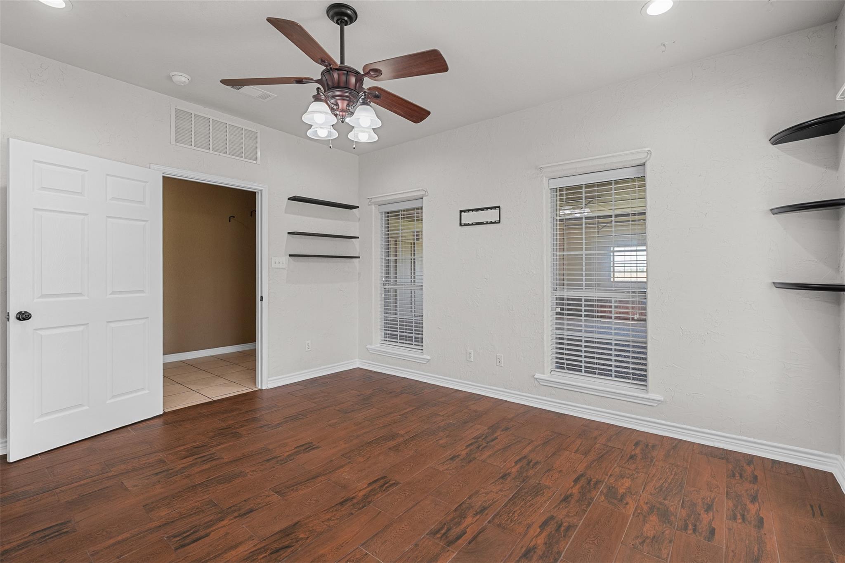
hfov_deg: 96.7
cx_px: 422
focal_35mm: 16
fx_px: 375
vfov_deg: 73.7
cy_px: 282
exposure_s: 1/5
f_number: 8
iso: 500
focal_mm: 16
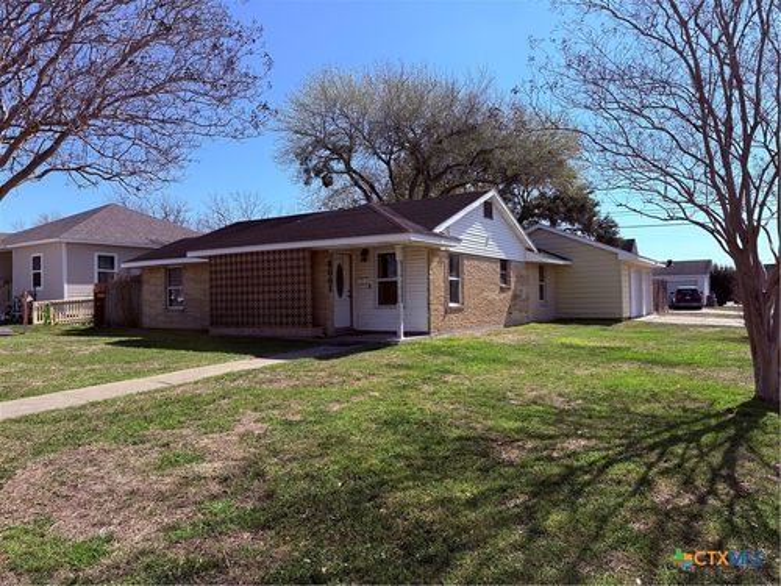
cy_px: 293
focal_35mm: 24
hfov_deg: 71.6
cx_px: 390
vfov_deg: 56.8
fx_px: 541
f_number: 1.78
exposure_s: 1/4405
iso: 80
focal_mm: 6.76
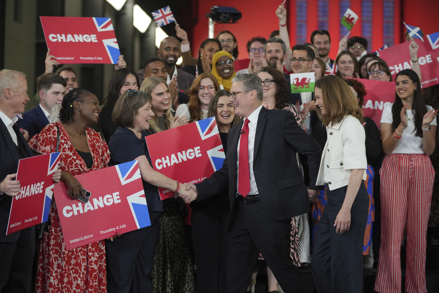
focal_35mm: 94
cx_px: 220
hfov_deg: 21.7
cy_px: 146
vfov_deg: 14.6
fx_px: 1146
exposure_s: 1/400
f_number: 2.8
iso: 2500
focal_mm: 94
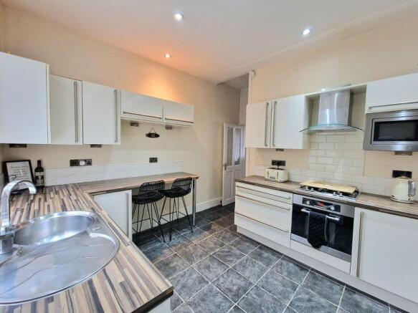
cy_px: 156
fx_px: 157
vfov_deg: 89.9
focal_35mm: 13
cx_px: 209
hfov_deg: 106.2
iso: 320
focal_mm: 2.2
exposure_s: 1/50
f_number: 2.2
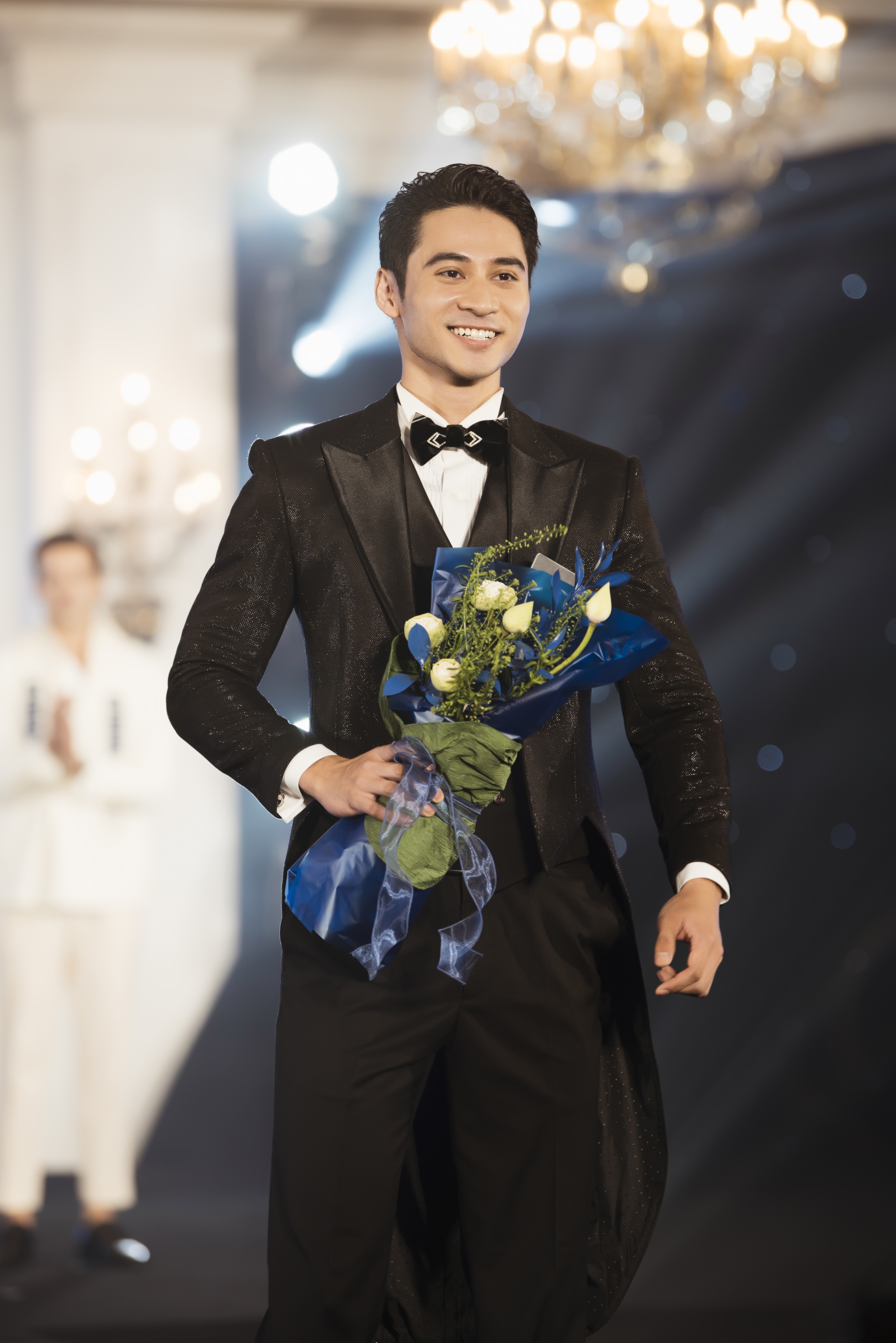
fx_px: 6192
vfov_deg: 12.4
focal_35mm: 166
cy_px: 633
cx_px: 464
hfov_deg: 8.3
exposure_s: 1/160
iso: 320
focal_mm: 155
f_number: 3.2
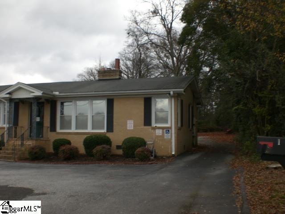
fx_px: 313
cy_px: 107
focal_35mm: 38
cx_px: 142
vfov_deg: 37.7
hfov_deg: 49.0
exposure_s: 1/200
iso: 50
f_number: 4.4
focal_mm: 6.3
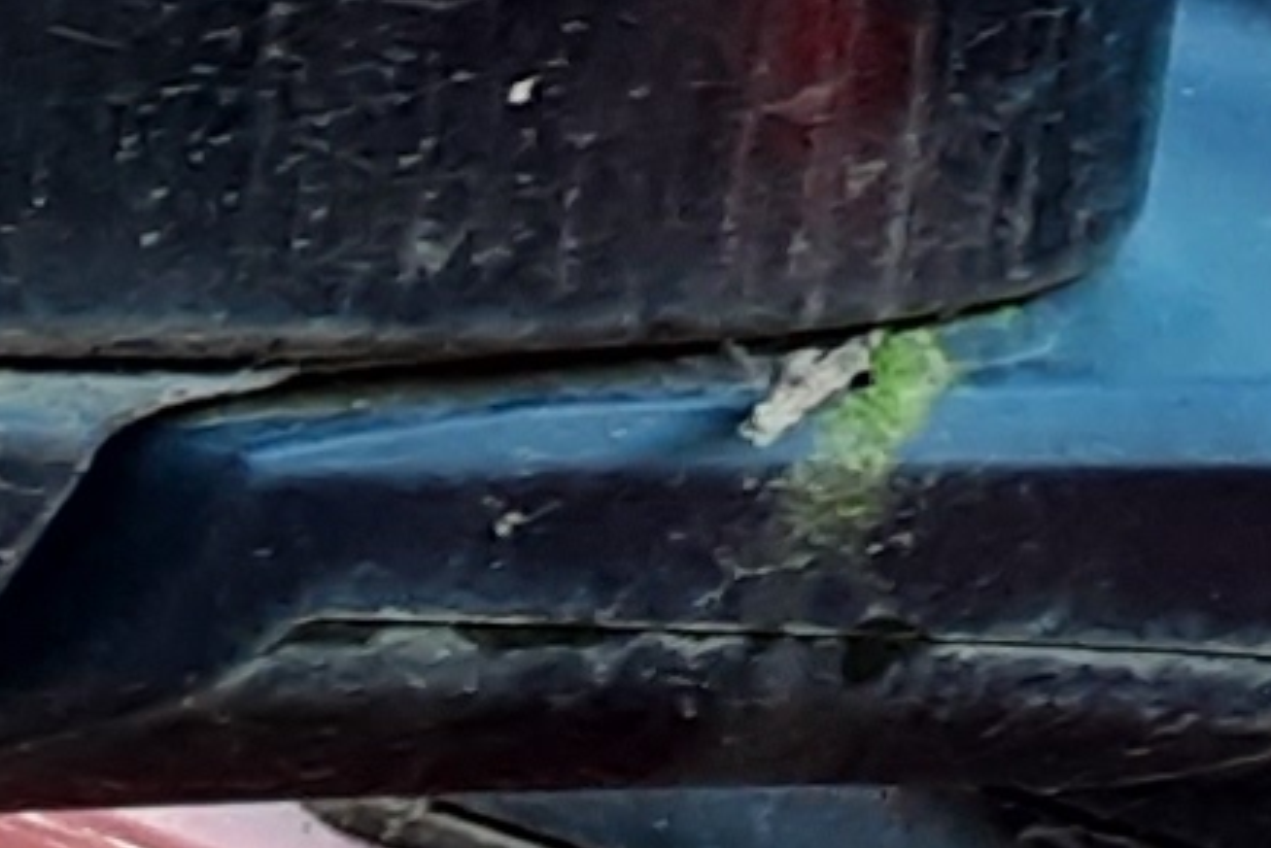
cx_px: -329
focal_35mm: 210
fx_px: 7416
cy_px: -152
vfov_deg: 6.5
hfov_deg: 9.6
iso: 64
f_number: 1.9
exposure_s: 1/50
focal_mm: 2.91
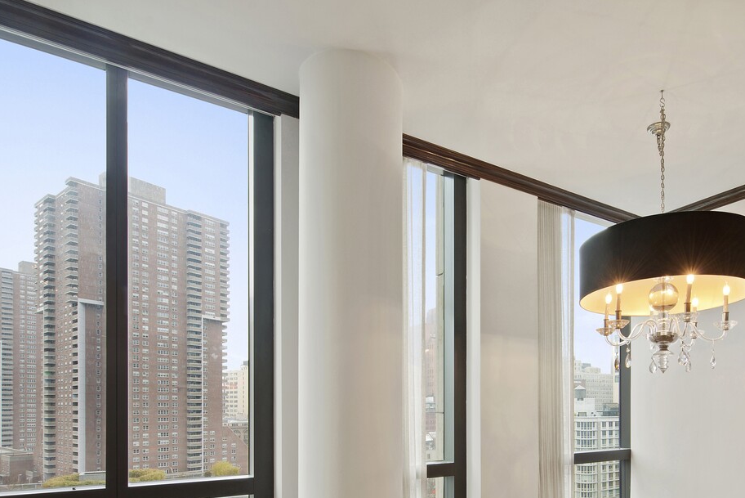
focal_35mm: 23
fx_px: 476
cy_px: 408
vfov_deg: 51.3
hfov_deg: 74.8
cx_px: 466
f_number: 10
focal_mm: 14
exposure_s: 1/4
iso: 100
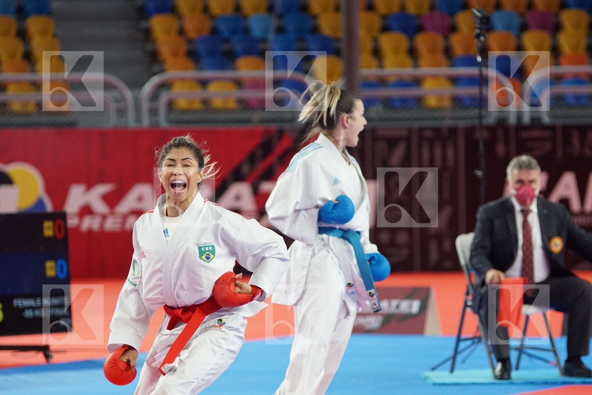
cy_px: 198
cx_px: 296
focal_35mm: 202
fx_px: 3330
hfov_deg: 10.2
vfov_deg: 6.8
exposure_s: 1/1600
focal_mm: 135
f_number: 2.8
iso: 3200
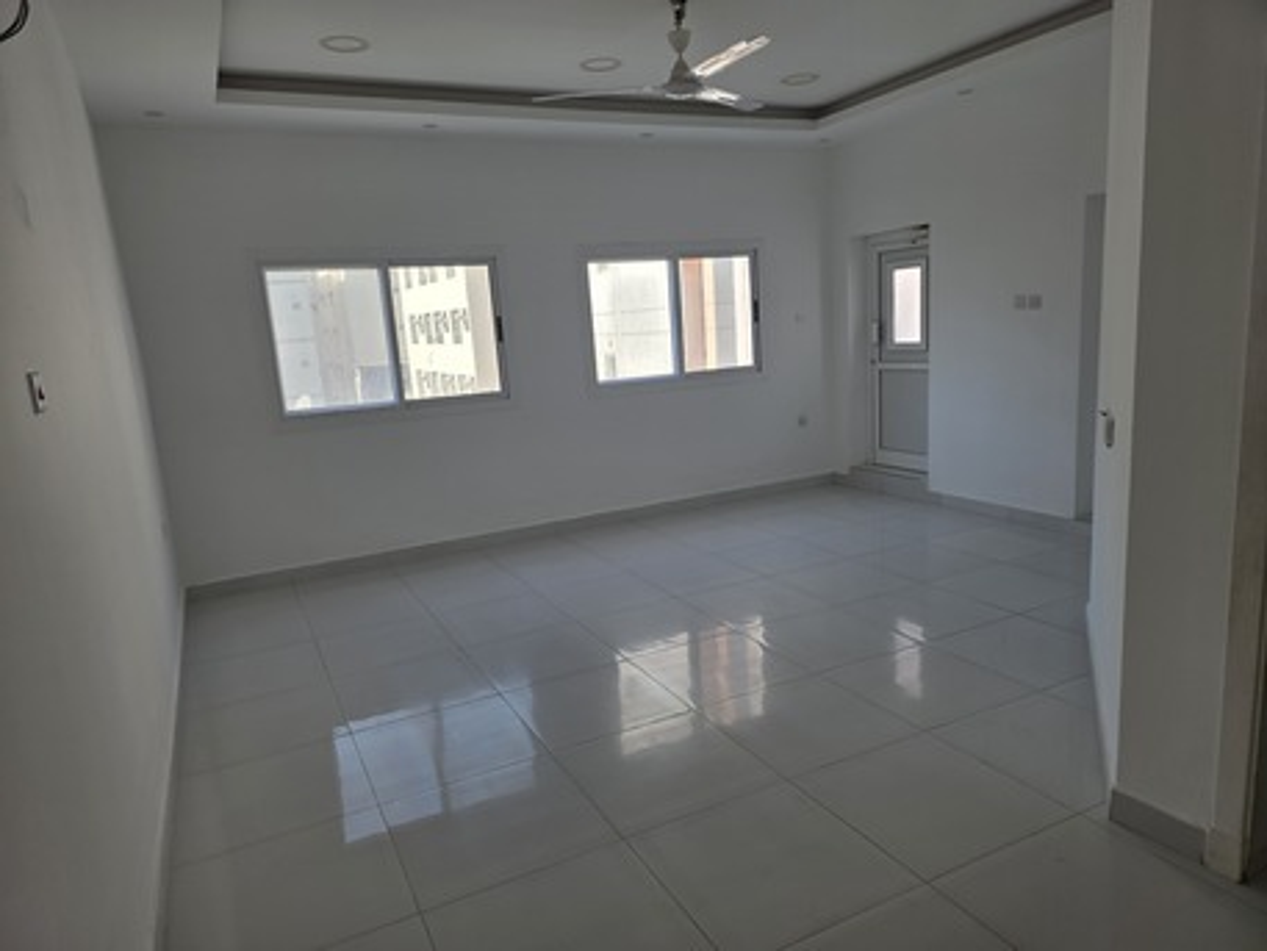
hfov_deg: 73.9
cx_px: 634
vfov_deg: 58.9
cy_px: 476
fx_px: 842
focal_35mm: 23
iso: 40
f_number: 1.7
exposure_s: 1/359
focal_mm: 6.3
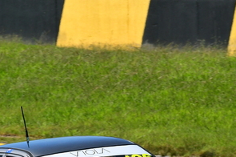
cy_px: 196
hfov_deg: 1.4
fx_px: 9862
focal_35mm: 1506
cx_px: 98
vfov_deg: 0.9
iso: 500
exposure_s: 1/640
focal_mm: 370
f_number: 13
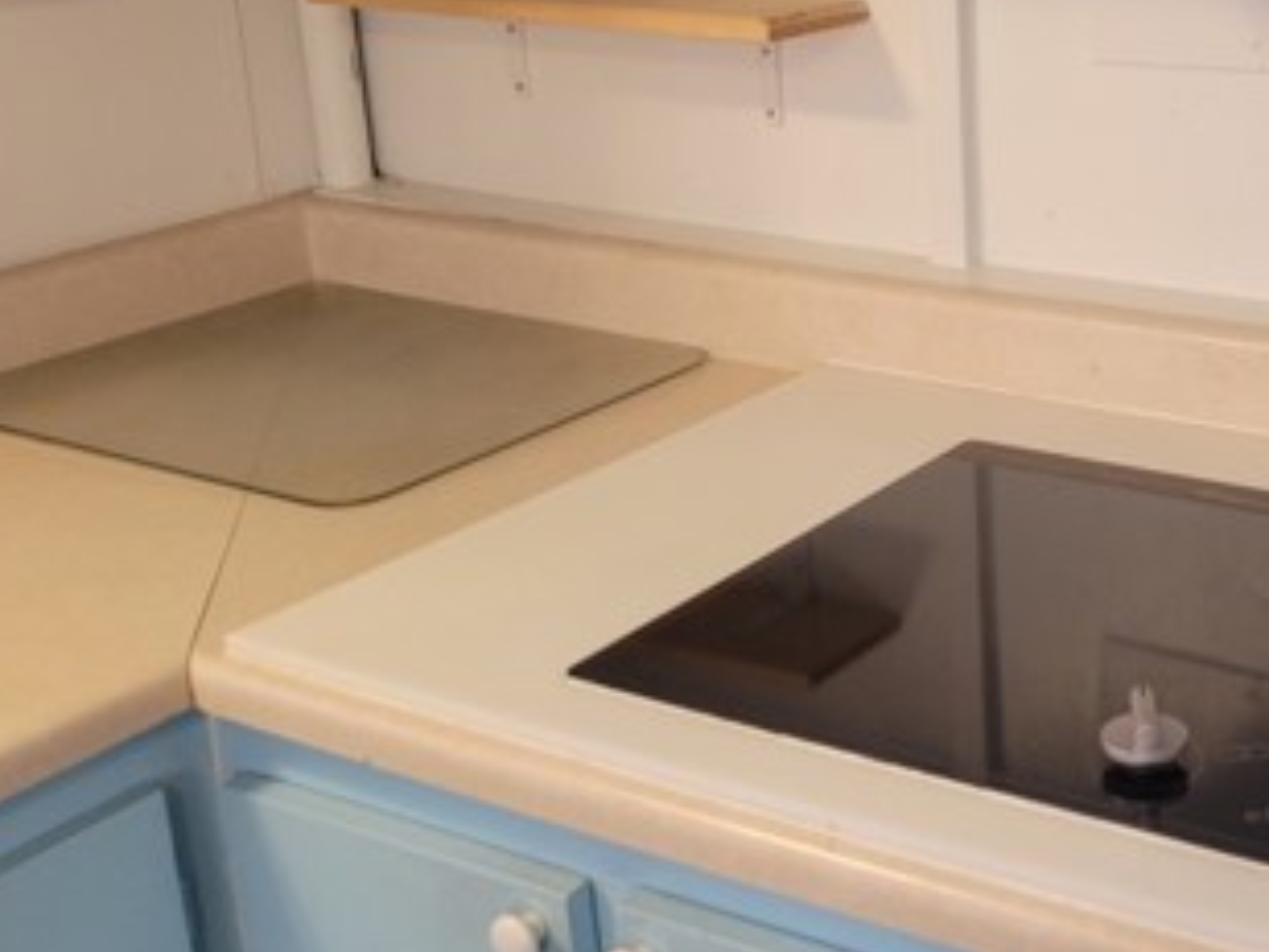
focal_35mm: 54
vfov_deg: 26.9
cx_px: 1137
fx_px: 1980
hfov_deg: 33.7
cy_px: 334
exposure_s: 1/60
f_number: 1.8
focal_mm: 5.4
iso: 250
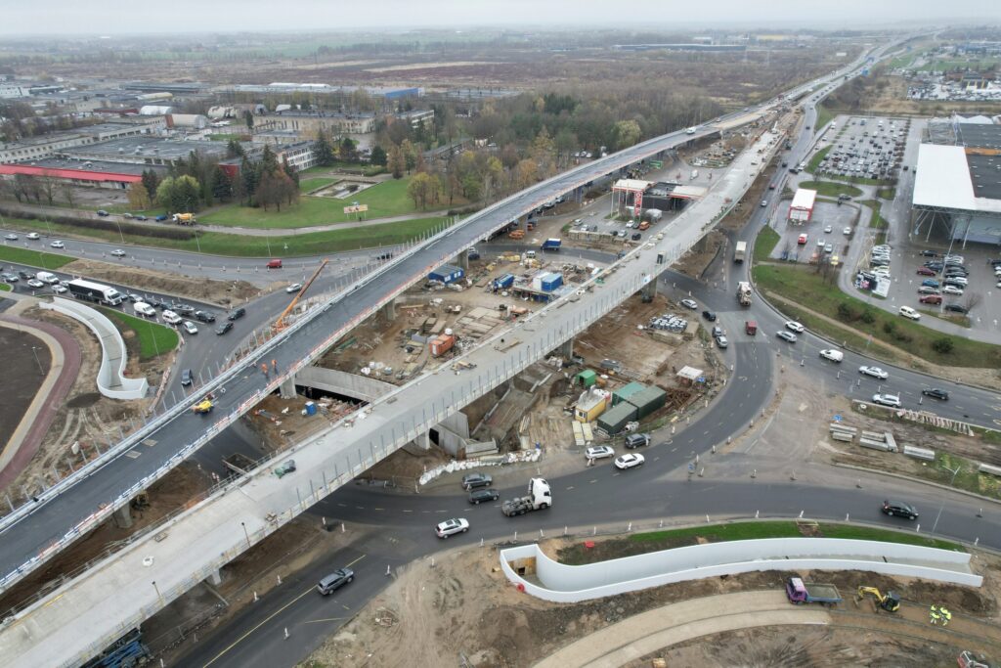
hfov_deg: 78.6
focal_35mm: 22
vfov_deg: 57.2
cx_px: 500
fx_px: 612
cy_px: 334
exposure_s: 1/100
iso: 140
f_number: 2.8
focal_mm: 8.38
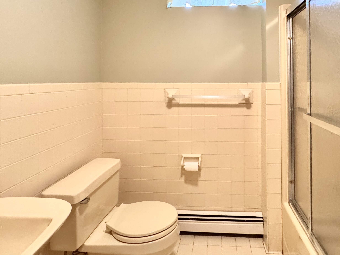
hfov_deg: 73.2
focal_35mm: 23
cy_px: 77
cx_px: 203
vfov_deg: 57.1
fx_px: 226
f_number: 2.2
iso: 400
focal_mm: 2.22
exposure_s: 1/60
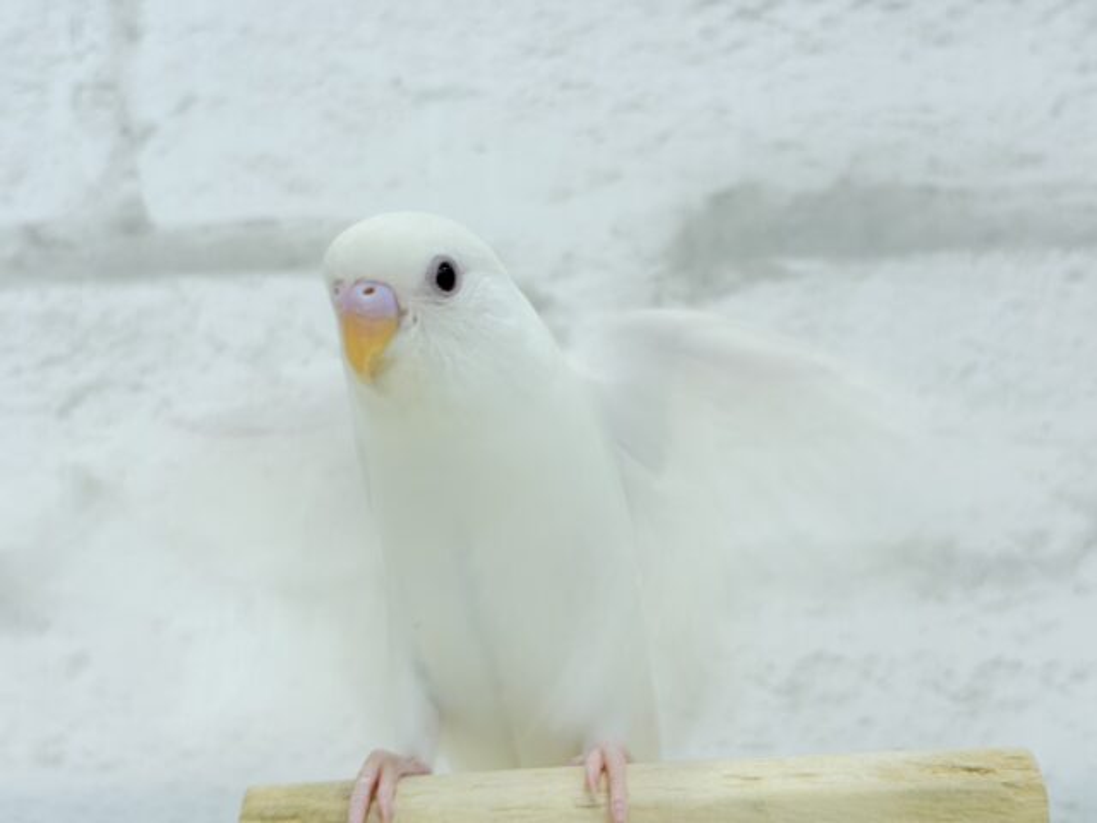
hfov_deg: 36.8
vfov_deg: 28.0
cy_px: 412
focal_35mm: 52
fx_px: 1648
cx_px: 548
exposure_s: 1/50
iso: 32
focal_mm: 5.96
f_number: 1.6
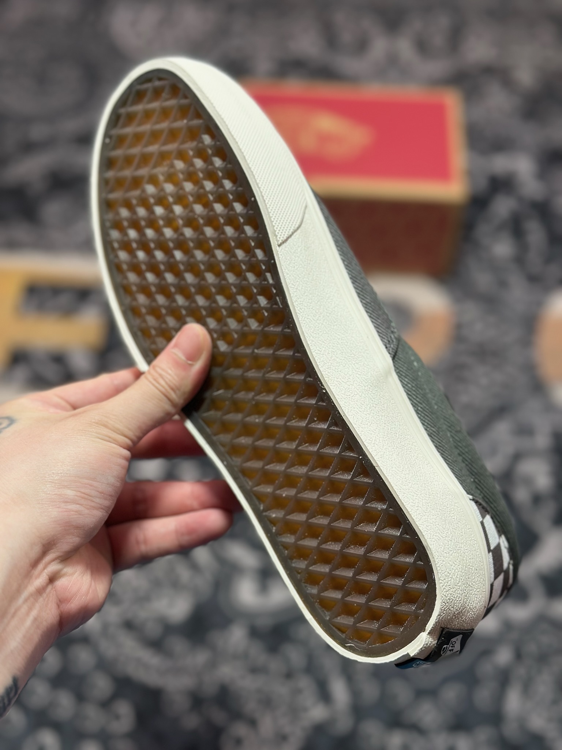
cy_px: 375
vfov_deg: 39.7
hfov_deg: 30.3
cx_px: 281
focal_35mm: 48
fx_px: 1039
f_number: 1.78
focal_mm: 6.86
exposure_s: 1/431
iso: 80
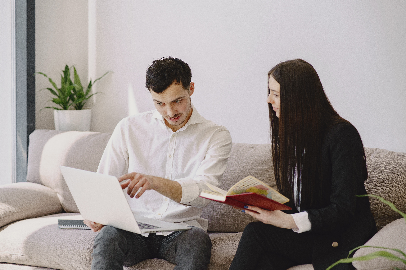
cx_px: 203
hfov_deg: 23.9
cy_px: 135
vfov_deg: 16.1
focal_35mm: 85
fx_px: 959
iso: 500
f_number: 2.5
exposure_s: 1/800
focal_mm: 85
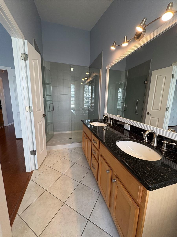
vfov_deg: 102.1
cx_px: 88
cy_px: 118
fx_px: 95
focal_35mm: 14
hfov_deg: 85.7
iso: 125
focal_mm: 2.22
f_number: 2.2
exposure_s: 1/60
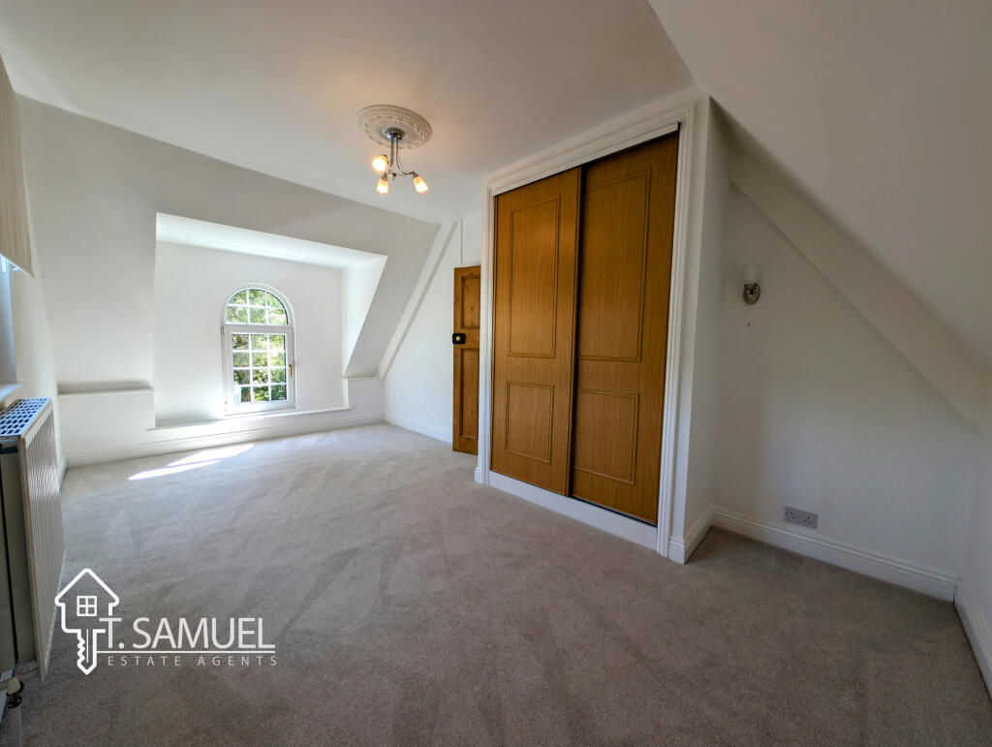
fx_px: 344
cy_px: 374
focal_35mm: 12
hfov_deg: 110.5
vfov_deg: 94.6
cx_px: 496
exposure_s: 1/120
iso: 36
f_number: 1.95
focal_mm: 2.23
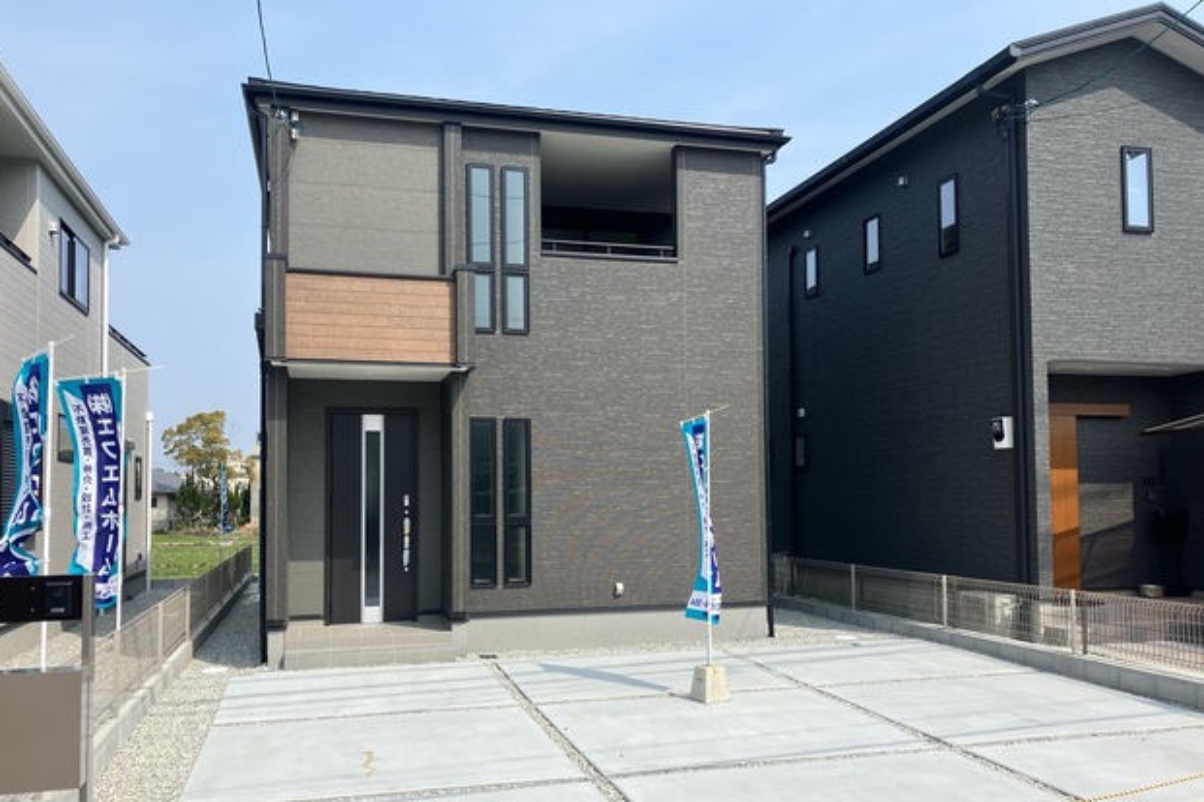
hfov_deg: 61.9
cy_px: 463
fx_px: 1003
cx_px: 593
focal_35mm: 30
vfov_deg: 43.5
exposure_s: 1/2703
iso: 32
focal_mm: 3.99
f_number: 1.8
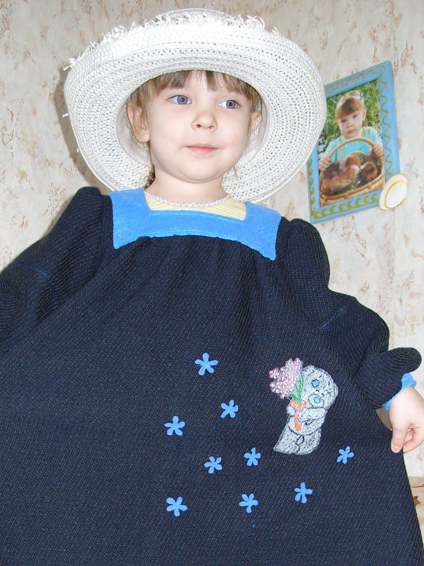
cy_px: 442
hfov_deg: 24.4
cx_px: 187
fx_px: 980
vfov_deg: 31.5
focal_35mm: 60
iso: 50
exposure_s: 1/30
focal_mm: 7.8
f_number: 2.8
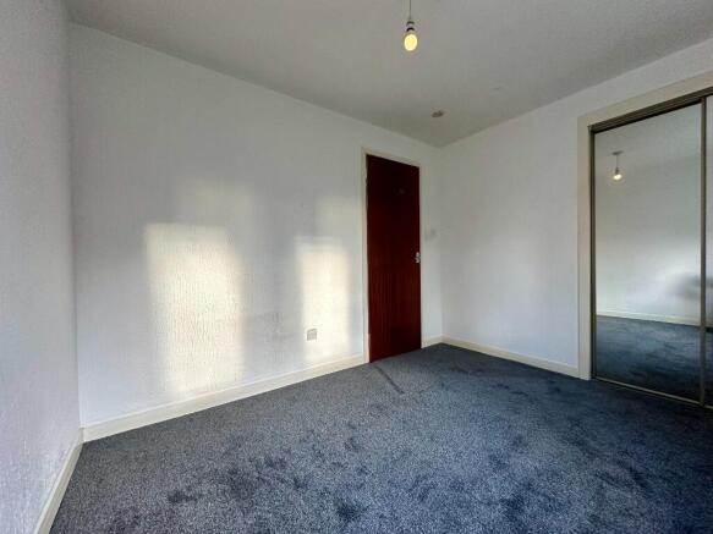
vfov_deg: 85.7
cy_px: 267
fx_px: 288
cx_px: 356
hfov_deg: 102.1
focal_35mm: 14
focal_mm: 2.22
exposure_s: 1/100
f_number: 2.2
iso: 200
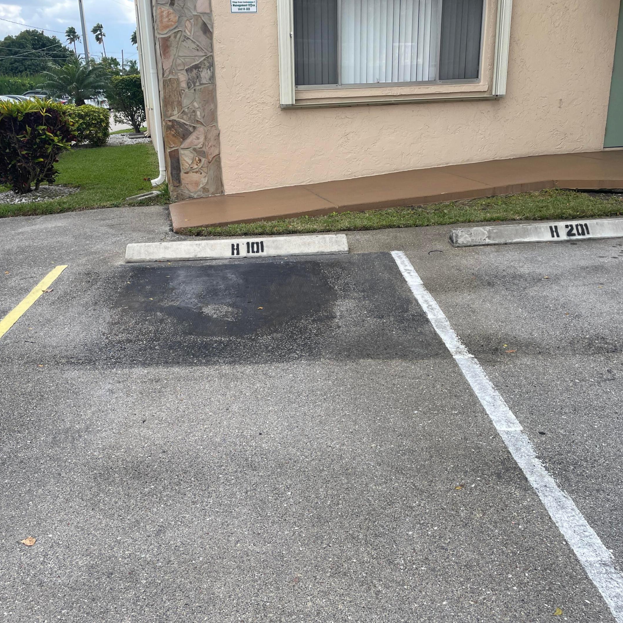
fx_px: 631
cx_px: 287
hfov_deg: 52.5
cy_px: 309
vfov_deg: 52.5
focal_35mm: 31
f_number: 1.6
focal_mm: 4.2
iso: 32
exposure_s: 1/1795
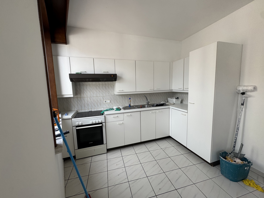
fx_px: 107
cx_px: 132
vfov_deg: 85.7
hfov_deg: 102.1
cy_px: 99
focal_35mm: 14
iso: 40
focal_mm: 2.22
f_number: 2.2
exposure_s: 1/148
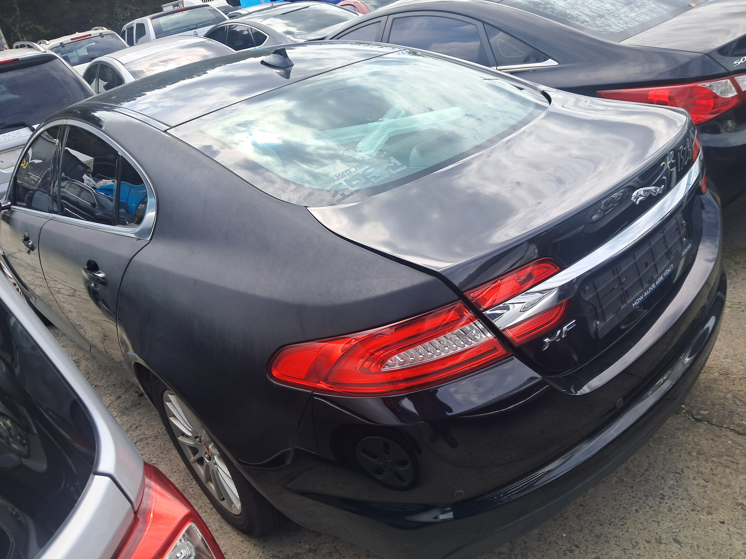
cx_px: 373
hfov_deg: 65.3
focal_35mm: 27
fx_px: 582
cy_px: 280
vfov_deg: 51.4
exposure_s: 1/417
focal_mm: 4
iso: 50
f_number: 1.8
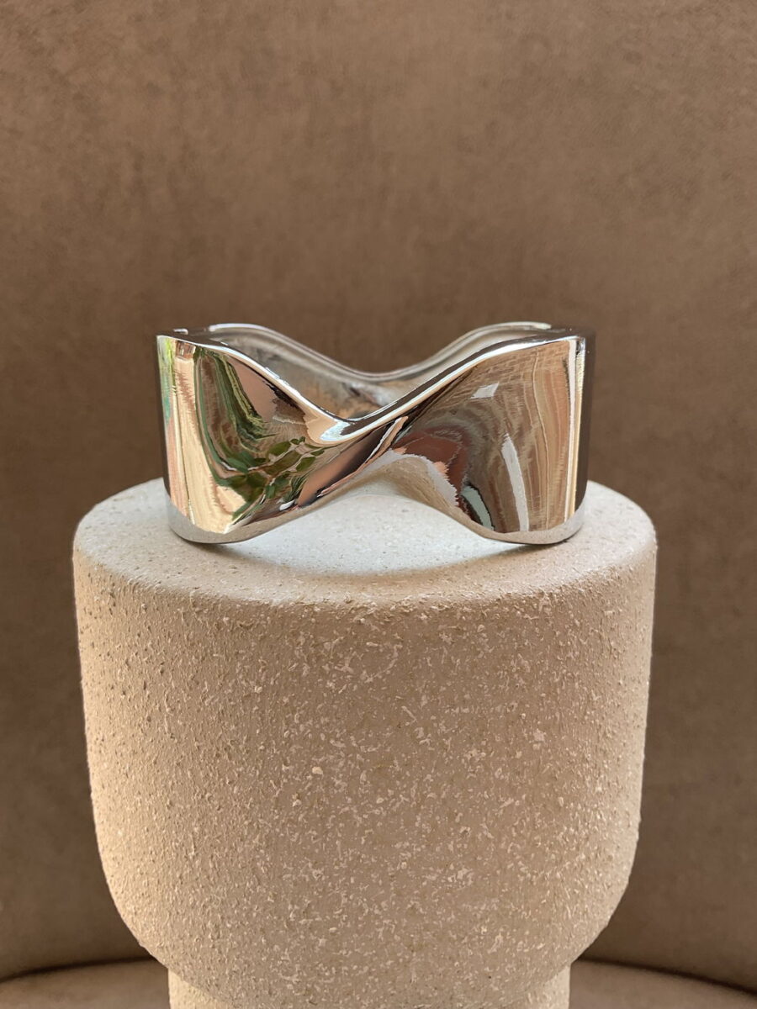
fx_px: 846
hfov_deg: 48.2
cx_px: 378
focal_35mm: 29
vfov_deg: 61.7
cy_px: 504
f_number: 1.8
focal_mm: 3
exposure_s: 1/141
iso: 16
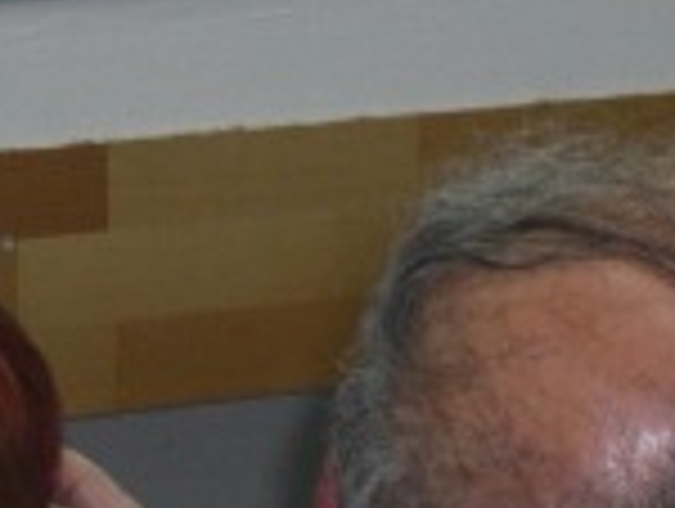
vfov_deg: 3.3
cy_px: -85
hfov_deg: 4.4
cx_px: 790
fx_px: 8847
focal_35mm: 453
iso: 200
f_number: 4.8
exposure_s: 1/60
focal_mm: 19.7
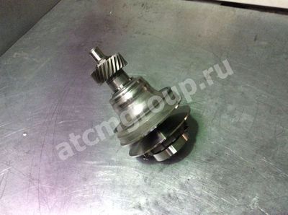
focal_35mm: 32
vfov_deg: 44.0
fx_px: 266
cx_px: 144
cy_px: 108
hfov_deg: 56.9
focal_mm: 3.3
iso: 160
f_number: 2.4
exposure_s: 1/25
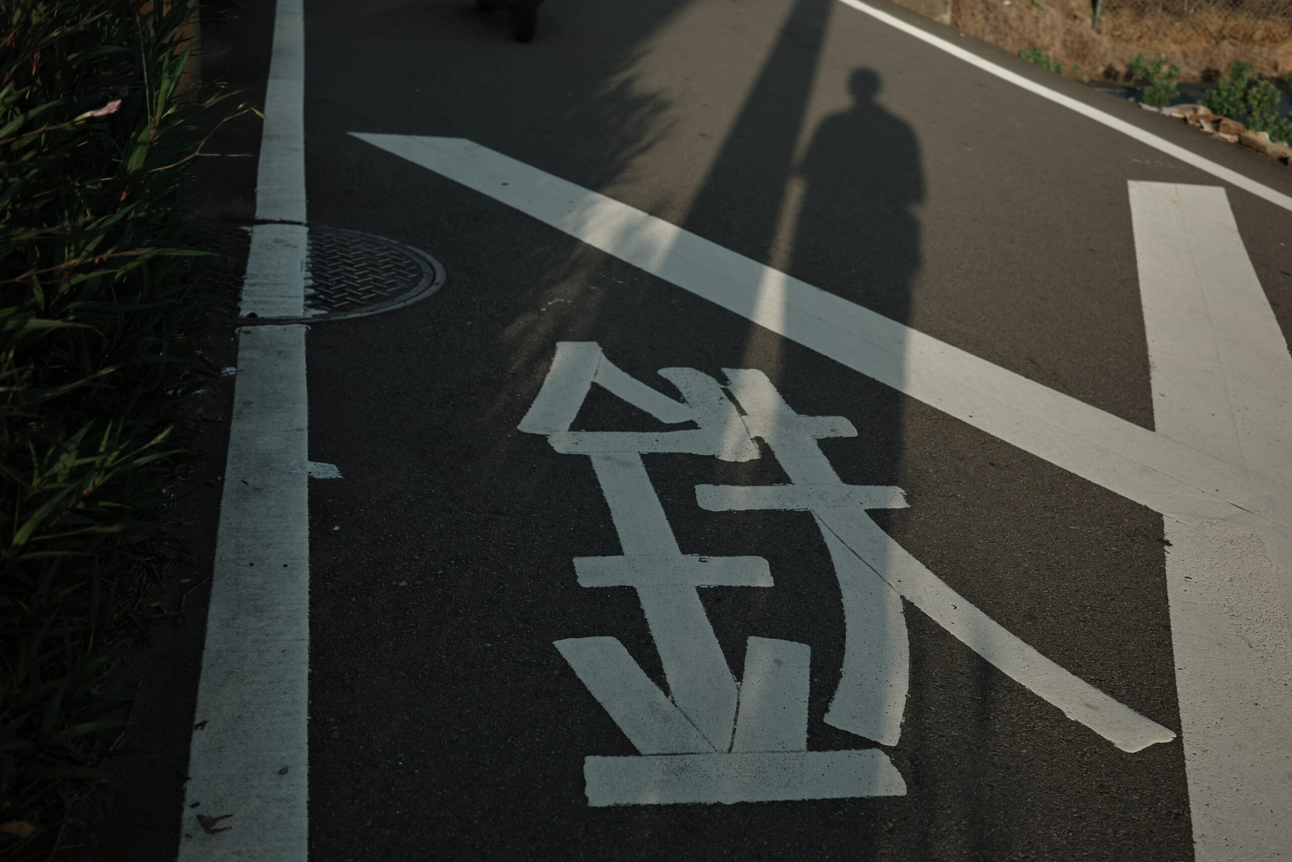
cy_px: 431
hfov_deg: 48.5
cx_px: 646
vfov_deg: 33.4
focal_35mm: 40
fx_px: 1436
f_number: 2.8
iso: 100
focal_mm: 26
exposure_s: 1/1000
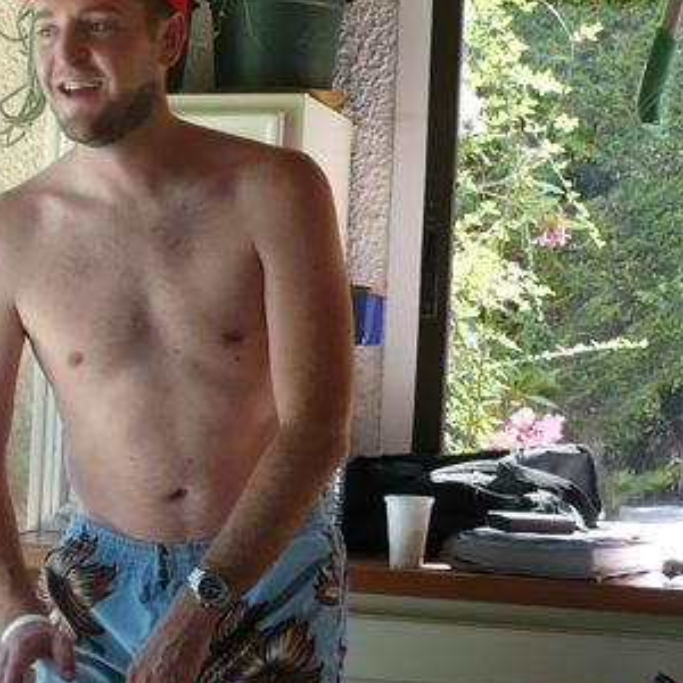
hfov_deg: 16.0
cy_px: 519
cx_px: -71
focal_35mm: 106
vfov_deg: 16.3
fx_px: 2366
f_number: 3.2
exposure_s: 1/80
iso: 100
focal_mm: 7.5
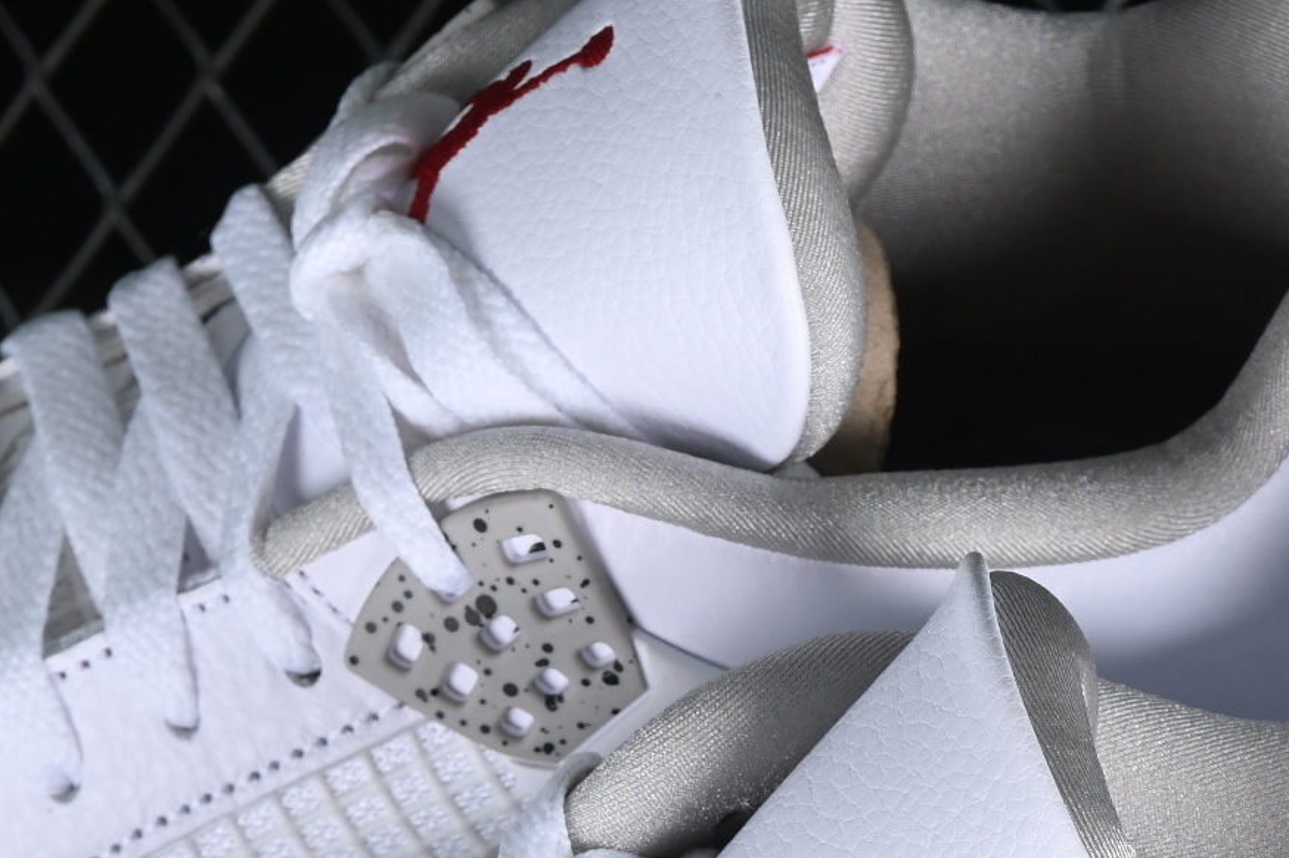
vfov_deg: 5.7
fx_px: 8554
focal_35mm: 239
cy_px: 1153
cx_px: 450
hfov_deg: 8.6
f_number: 7.1
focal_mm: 50
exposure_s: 1/80
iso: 160
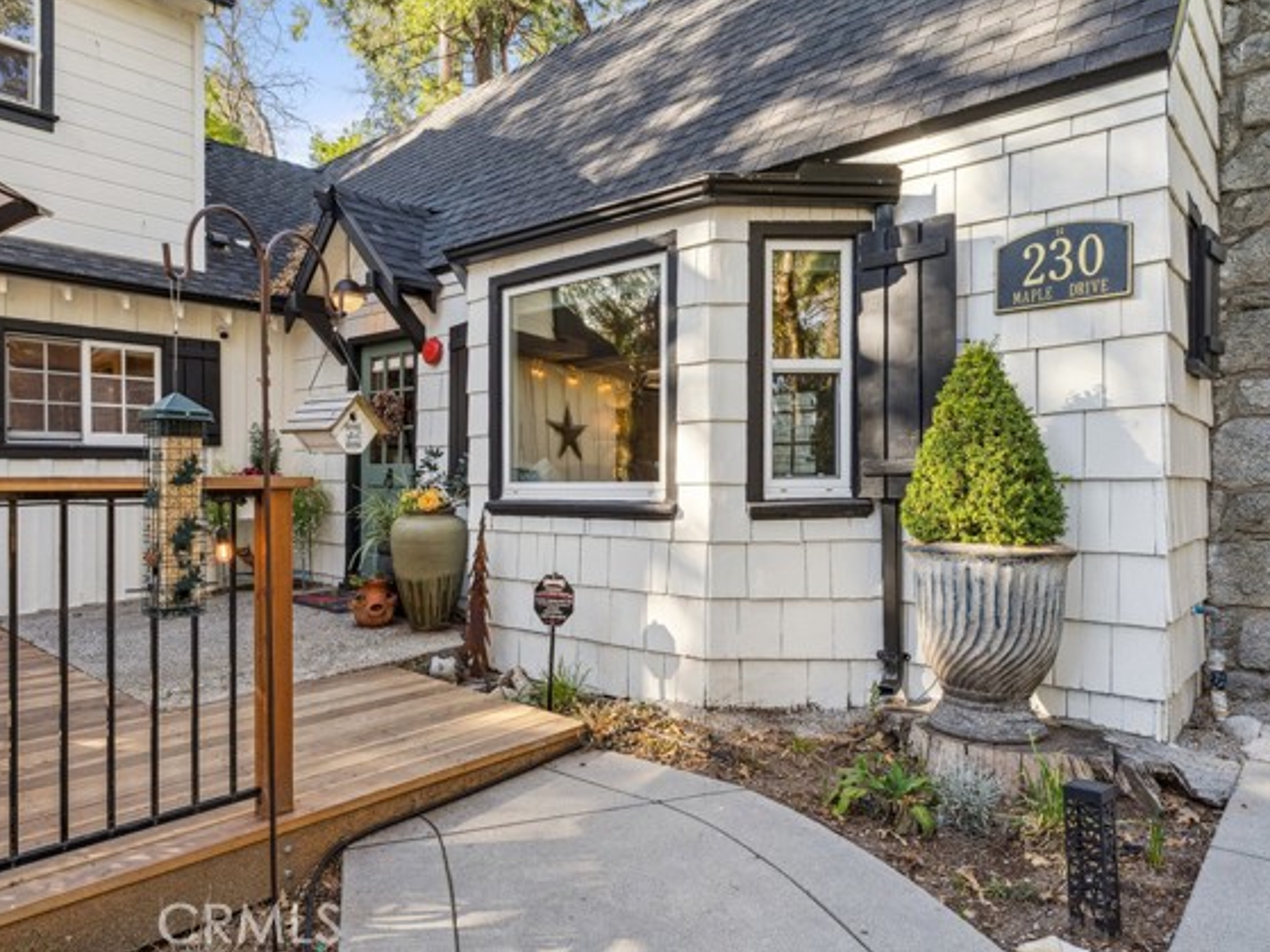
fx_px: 811
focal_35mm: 22
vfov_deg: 60.8
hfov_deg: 75.9
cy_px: 473
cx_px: 575
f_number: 22
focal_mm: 20.1
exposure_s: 1/3.33
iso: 100
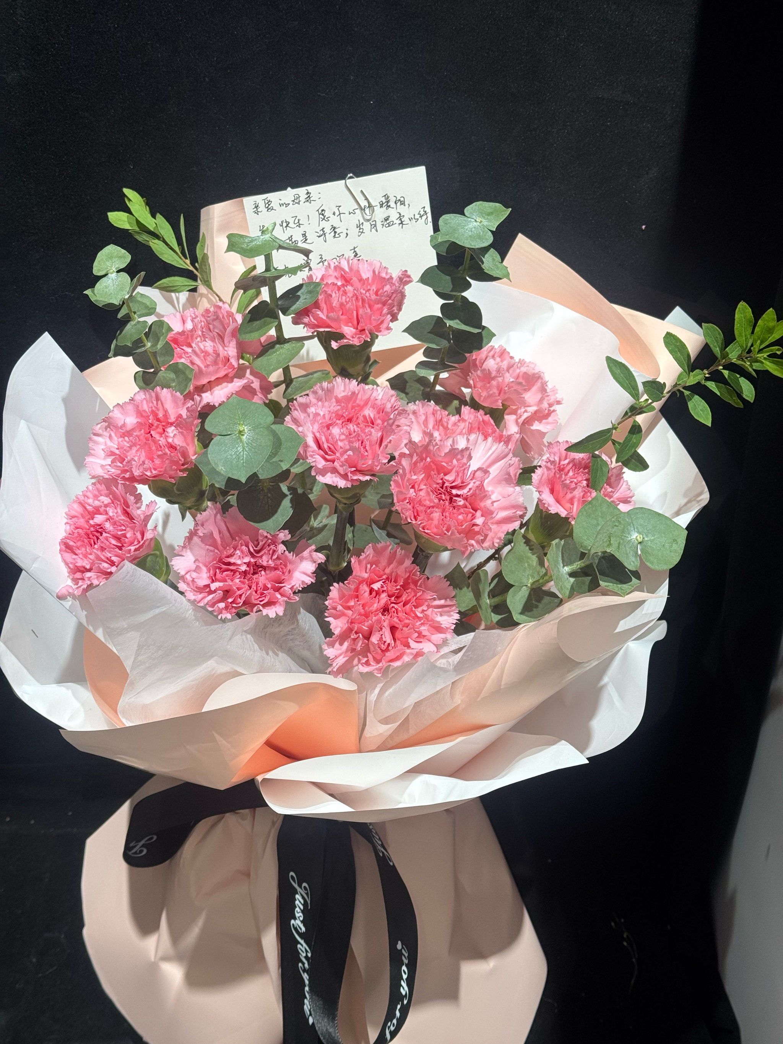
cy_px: 522
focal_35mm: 48
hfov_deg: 30.3
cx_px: 392
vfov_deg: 39.7
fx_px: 1447
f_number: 1.78
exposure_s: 1/100
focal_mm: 6.76
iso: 50
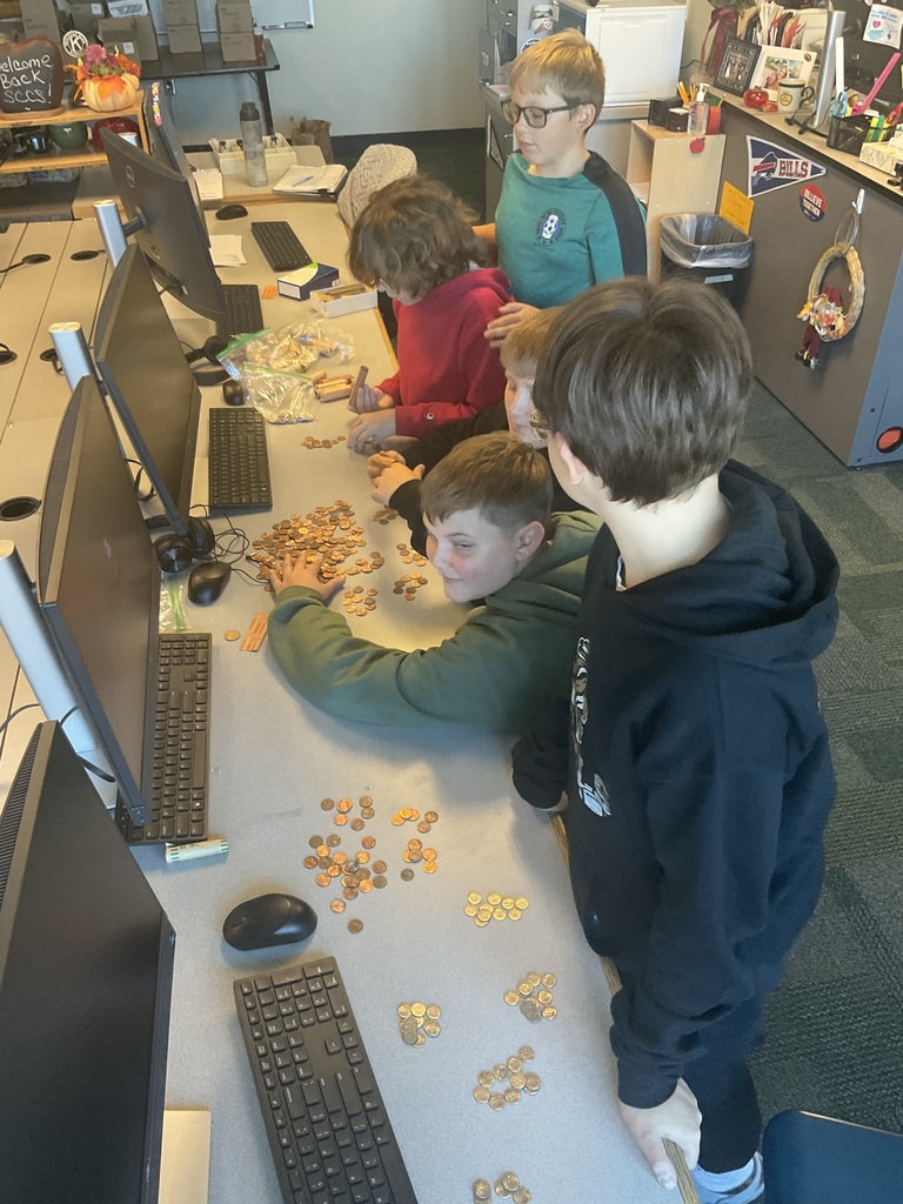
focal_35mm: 29
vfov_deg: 61.7
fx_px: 1009
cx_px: 452
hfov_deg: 48.2
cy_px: 602
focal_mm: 3
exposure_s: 1/60
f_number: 1.8
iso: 125
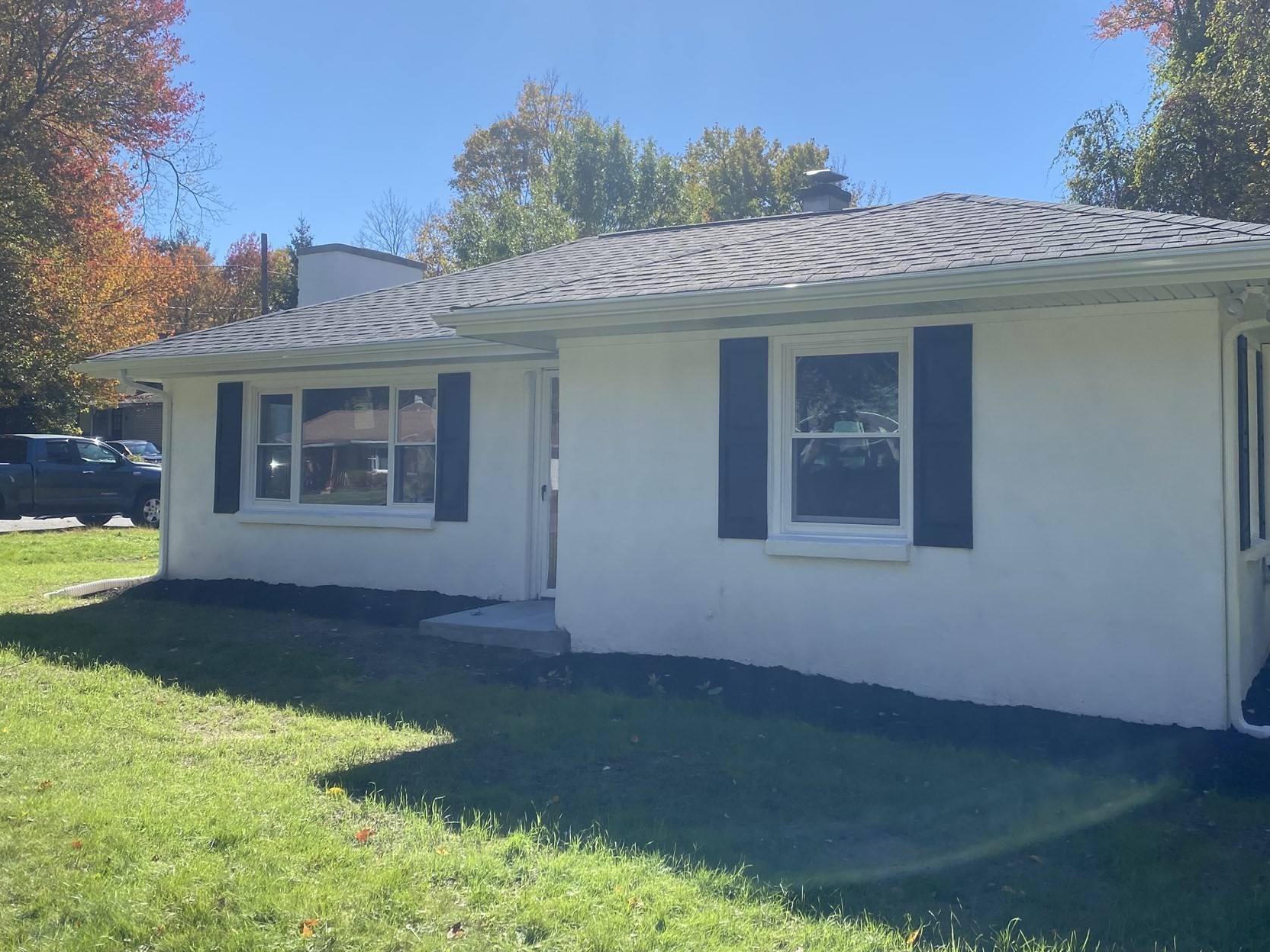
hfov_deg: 56.7
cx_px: 707
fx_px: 1174
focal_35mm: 32
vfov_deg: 44.1
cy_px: 415
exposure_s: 1/2688
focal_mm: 4.25
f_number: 1.8
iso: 32
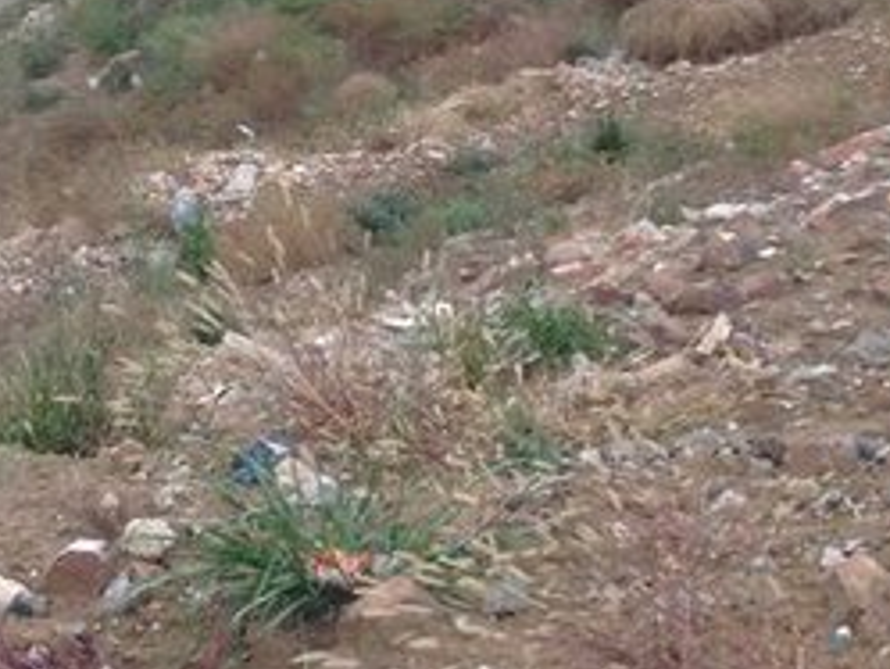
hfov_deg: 14.2
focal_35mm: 122
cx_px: -727
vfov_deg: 12.0
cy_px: -77
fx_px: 3138
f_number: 2.4
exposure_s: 1/197
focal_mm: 4.12
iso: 50
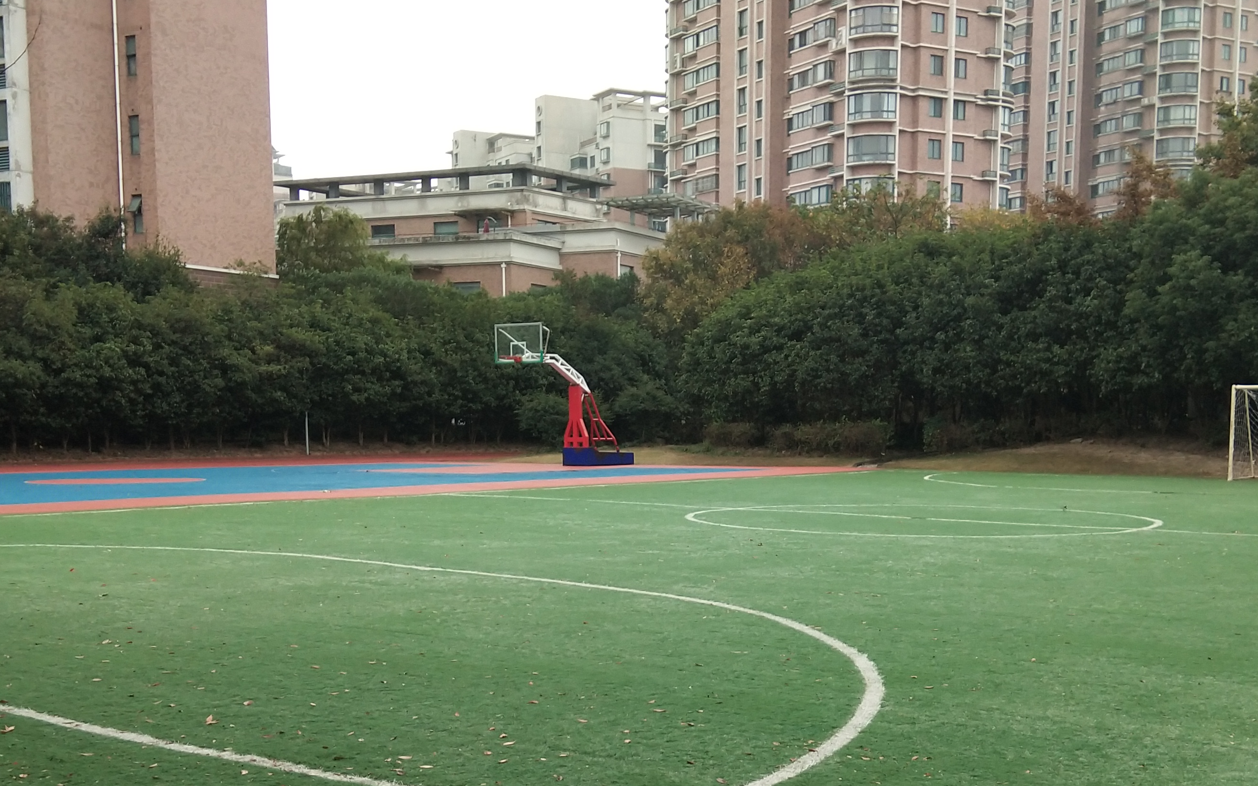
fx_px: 1783
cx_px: 692
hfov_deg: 38.8
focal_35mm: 52
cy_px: 596
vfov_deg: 24.6
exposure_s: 1/100
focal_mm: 3.69
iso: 50
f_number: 2.2
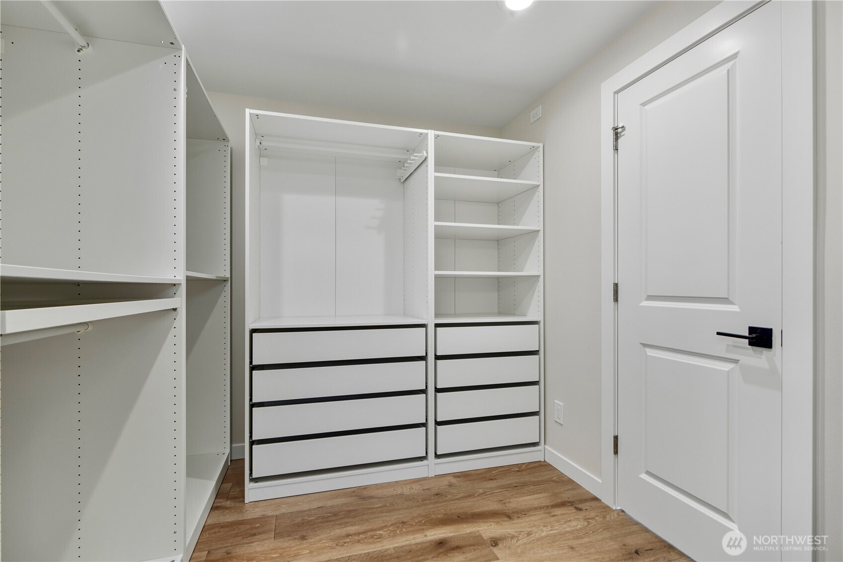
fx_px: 398
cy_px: 281
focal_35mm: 17
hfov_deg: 93.3
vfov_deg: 70.4
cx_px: 422
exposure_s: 1/10
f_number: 9
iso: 400
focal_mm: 17
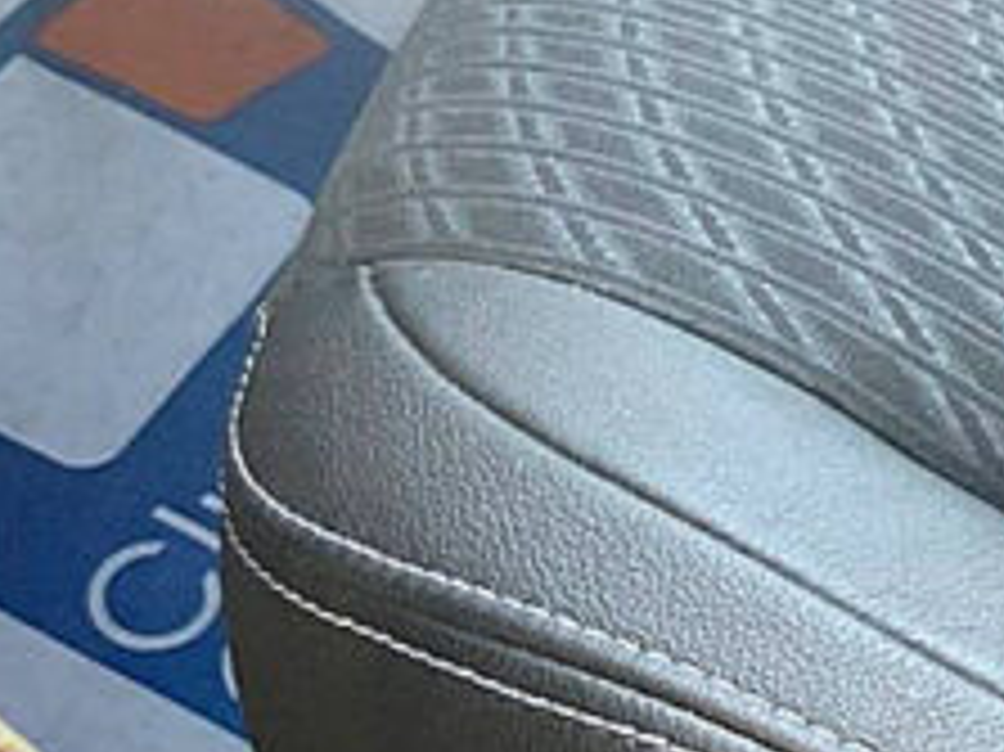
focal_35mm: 104
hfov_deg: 18.6
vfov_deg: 13.6
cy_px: 1004
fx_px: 3015
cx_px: 927
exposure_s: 1/101
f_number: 1.8
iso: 64
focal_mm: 3
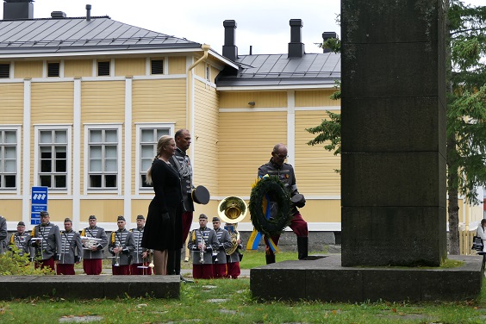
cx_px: 243
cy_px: 162
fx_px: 1188
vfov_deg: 15.5
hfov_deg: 23.1
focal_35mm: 88
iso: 125
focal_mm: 32.4
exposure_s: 1/250
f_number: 4.1
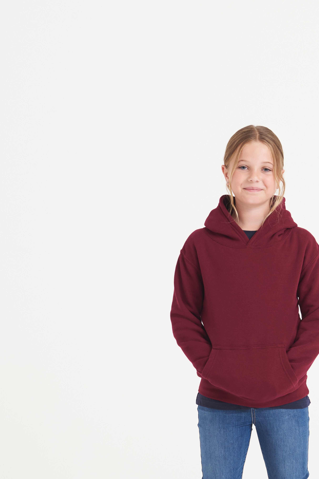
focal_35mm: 116
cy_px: 367
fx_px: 1540
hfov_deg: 11.8
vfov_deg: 17.5
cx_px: 241
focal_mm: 70
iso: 250
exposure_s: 1/160
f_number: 9
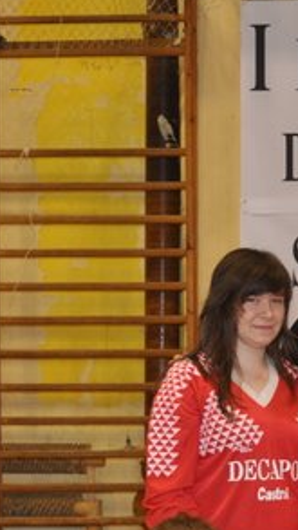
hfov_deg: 9.7
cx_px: 500
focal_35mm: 120
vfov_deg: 17.6
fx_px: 1684
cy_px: 458
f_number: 5
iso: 400
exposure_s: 1/60
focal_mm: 28
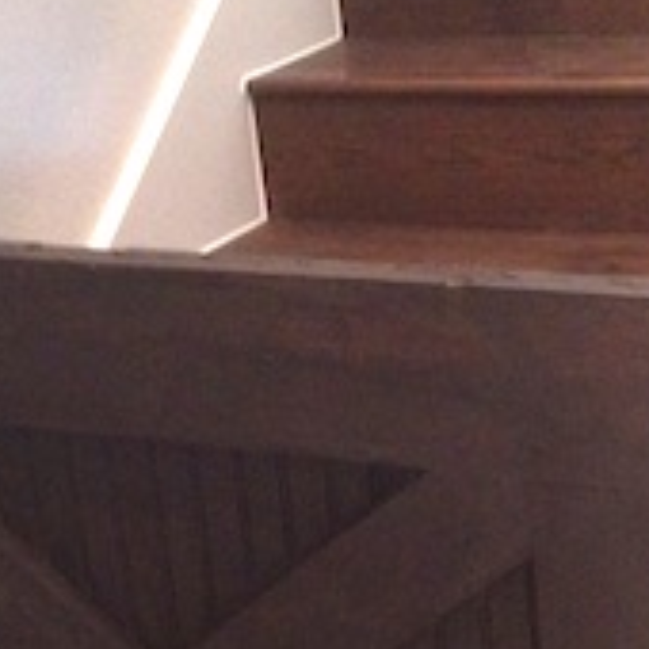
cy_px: 422
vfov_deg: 17.9
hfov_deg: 17.9
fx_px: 2058
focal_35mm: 97
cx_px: 370
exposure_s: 1/17
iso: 320
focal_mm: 4.28
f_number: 2.4
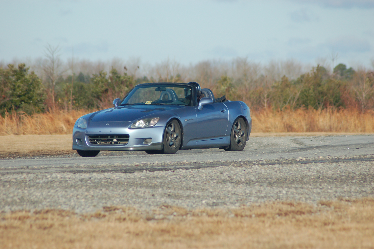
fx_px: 3737
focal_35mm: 360
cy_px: 124
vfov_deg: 3.8
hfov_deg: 5.7
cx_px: 187
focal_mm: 240
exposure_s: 1/640
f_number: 5.3
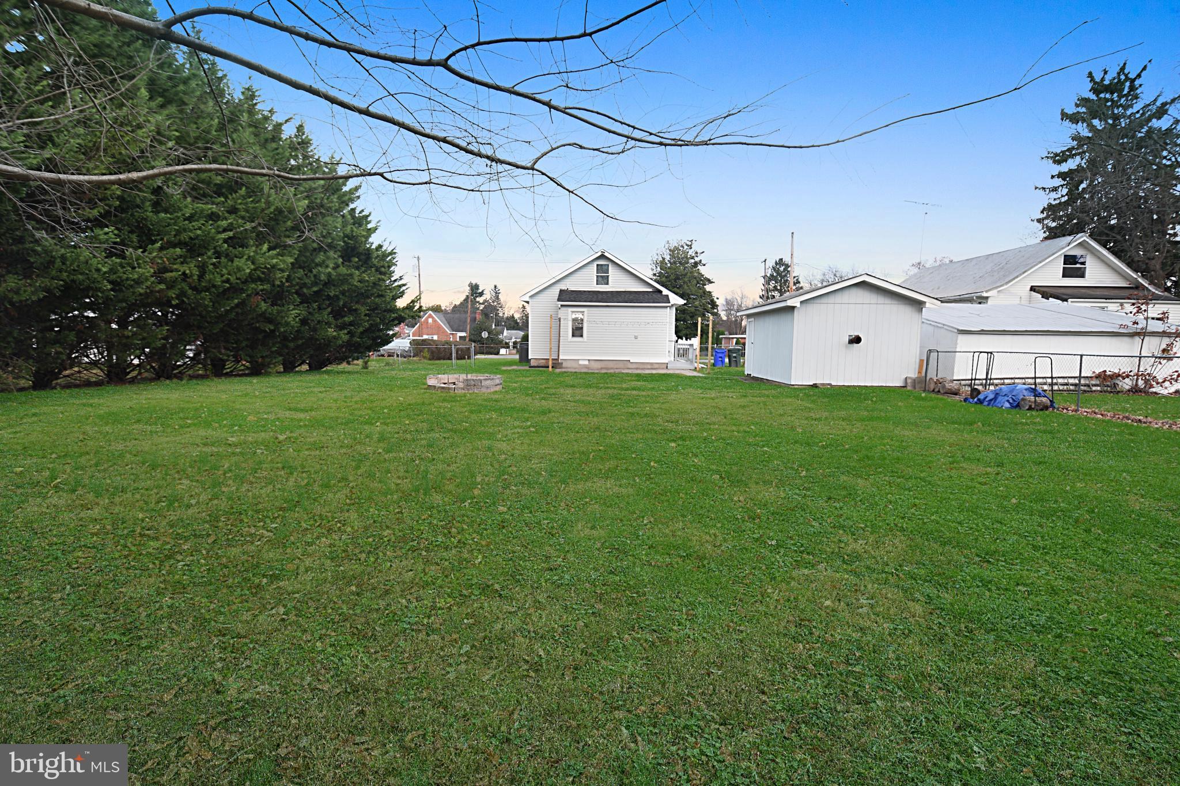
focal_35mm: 18
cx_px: 590
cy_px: 393
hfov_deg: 90.0
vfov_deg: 67.4
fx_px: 590
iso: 100
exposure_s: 2
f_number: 8
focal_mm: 12
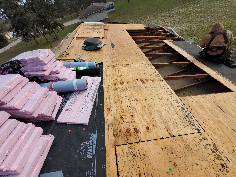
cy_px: 88
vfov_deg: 89.9
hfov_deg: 106.2
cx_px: 118
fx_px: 89
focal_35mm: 13
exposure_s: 1/840
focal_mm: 1.8
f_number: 2.2
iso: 50
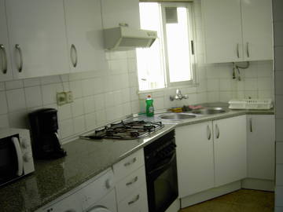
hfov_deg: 52.6
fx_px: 286
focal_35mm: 35
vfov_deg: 40.7
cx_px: 142
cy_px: 106
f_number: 2.8
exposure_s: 1/30
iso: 160
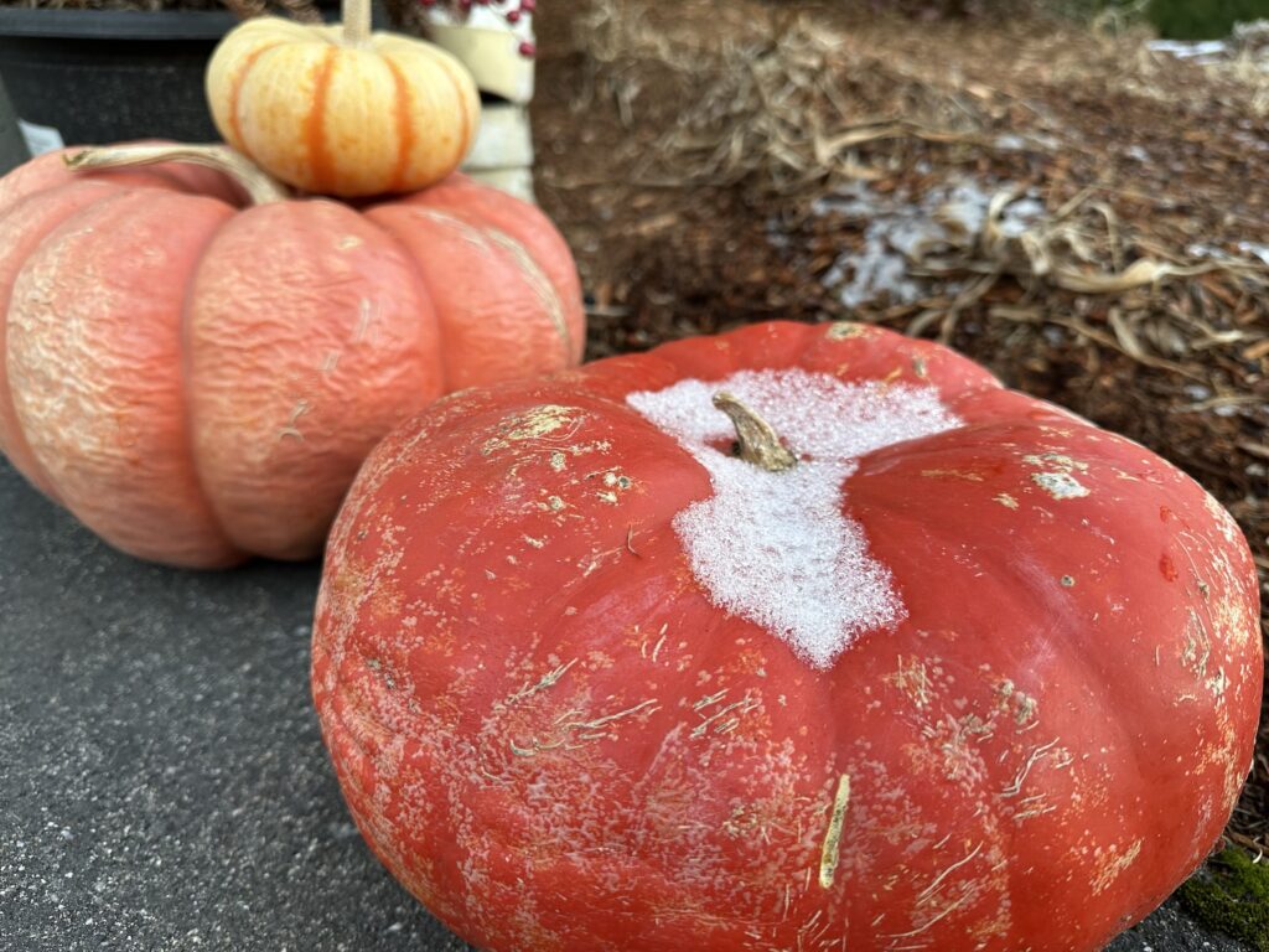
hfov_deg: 71.6
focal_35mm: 24
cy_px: 476
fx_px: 880
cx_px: 634
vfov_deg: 56.8
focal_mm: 6.86
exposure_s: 1/121
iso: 100
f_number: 1.78
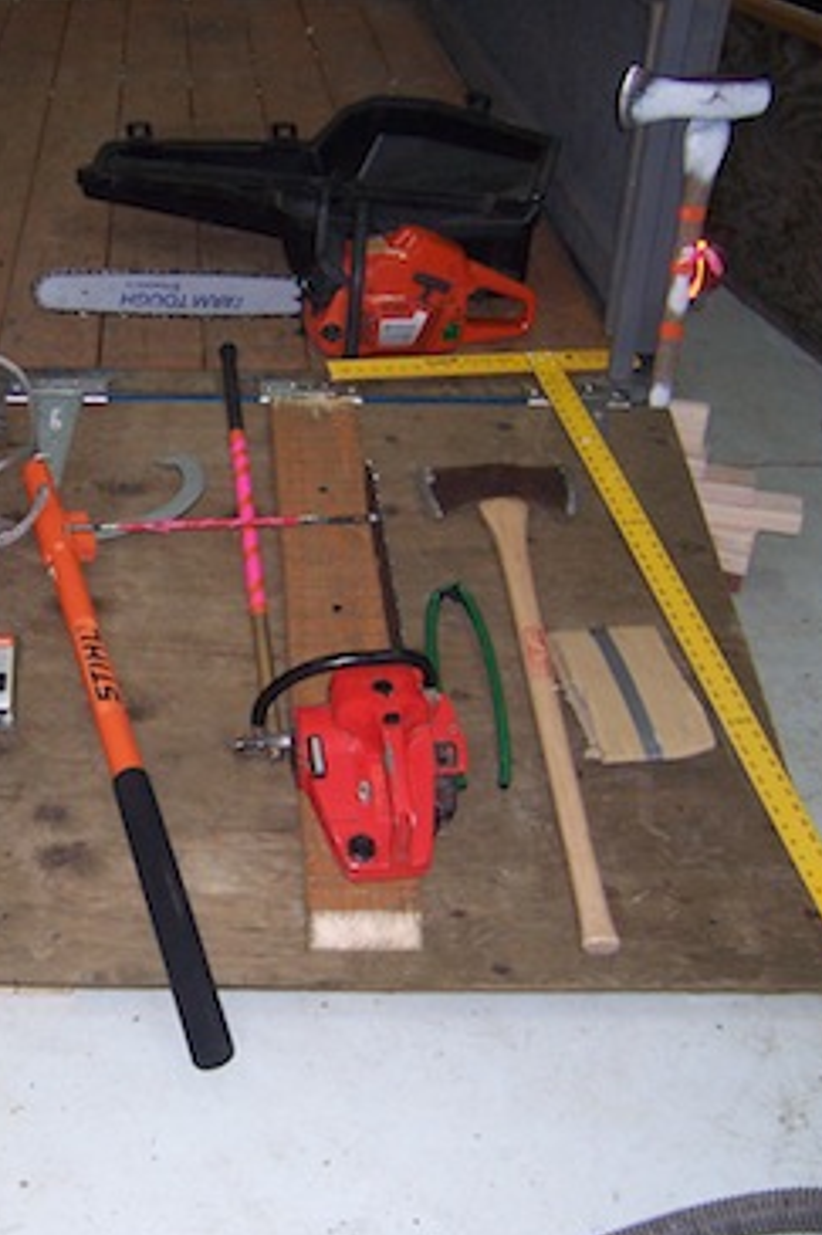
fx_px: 1611
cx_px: 95
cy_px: 631
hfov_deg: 27.7
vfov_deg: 41.9
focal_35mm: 47
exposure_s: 1/60
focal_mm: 5.5
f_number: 2.8
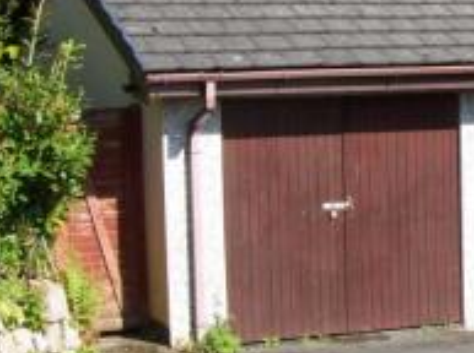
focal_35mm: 115
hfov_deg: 16.7
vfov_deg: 12.8
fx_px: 1572
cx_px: 507
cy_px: 158
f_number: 4
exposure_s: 1/320
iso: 64
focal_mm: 6.3
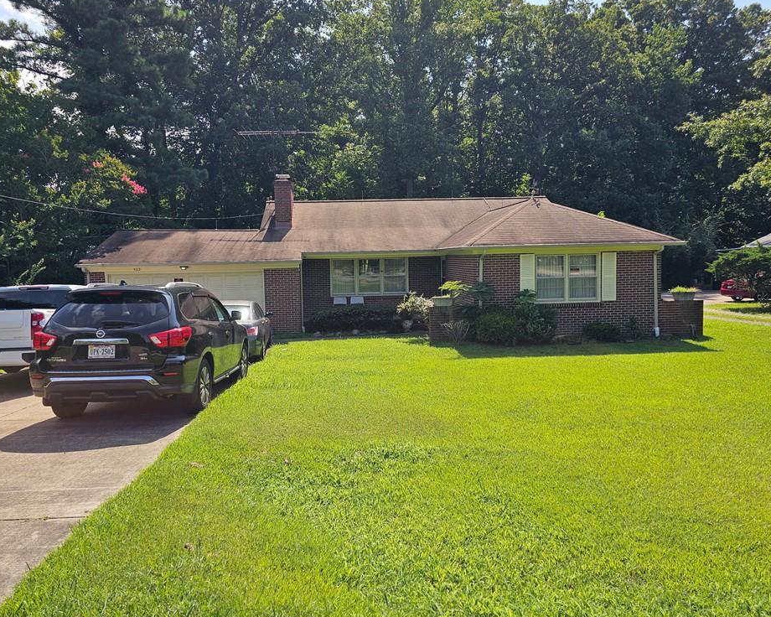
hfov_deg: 68.0
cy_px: 301
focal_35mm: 25
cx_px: 354
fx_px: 570
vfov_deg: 56.8
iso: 10
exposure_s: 1/566
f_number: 1.7
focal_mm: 6.3
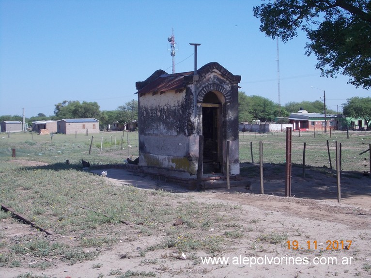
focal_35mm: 60
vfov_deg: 24.4
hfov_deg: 32.2
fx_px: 643
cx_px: 186
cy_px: 139
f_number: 8
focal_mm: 8.5
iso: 80
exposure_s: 1/160
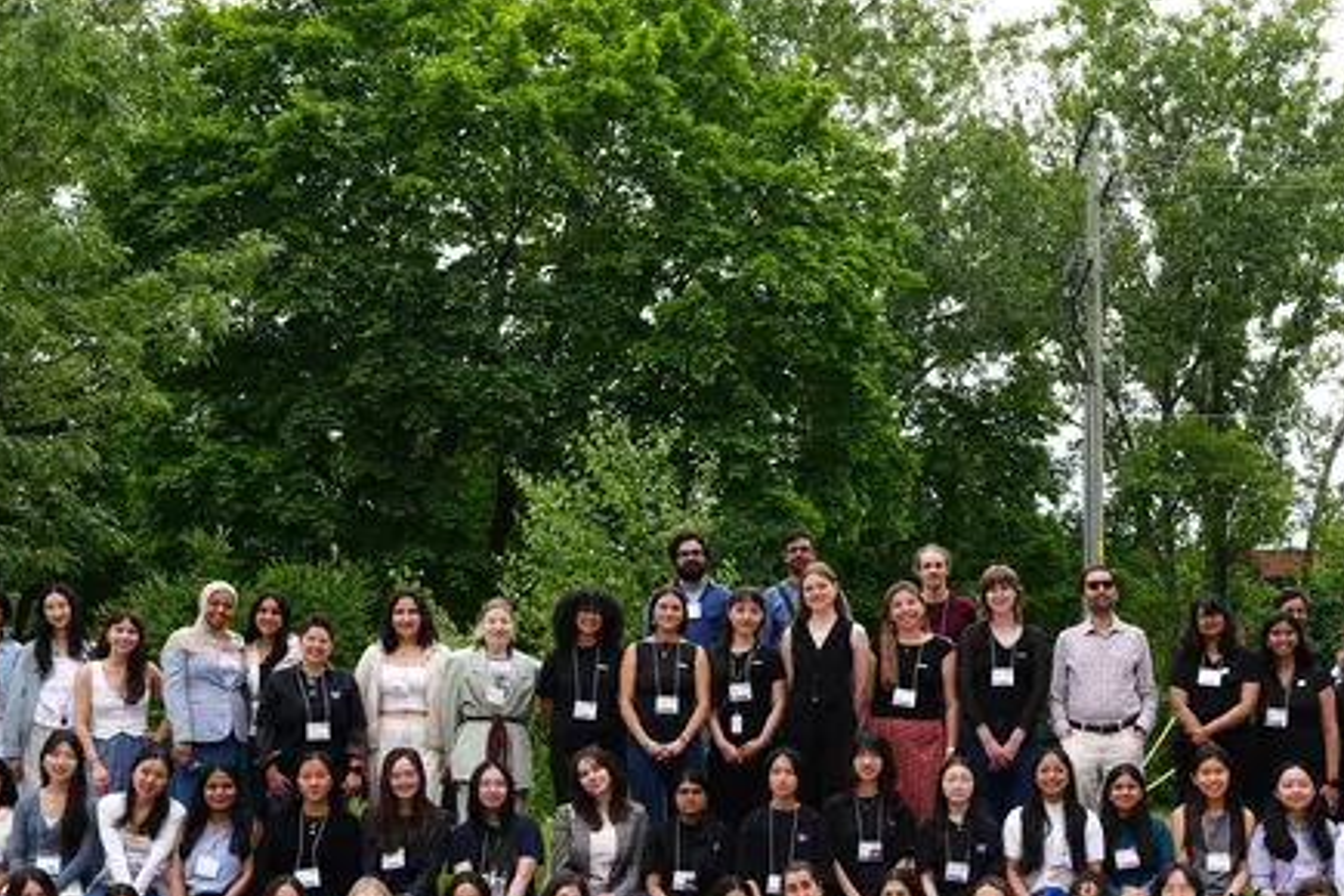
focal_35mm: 53
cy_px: 649
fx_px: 1979
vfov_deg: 25.3
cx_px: 850
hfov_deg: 37.3
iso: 100
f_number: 5
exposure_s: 1/320
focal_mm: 30
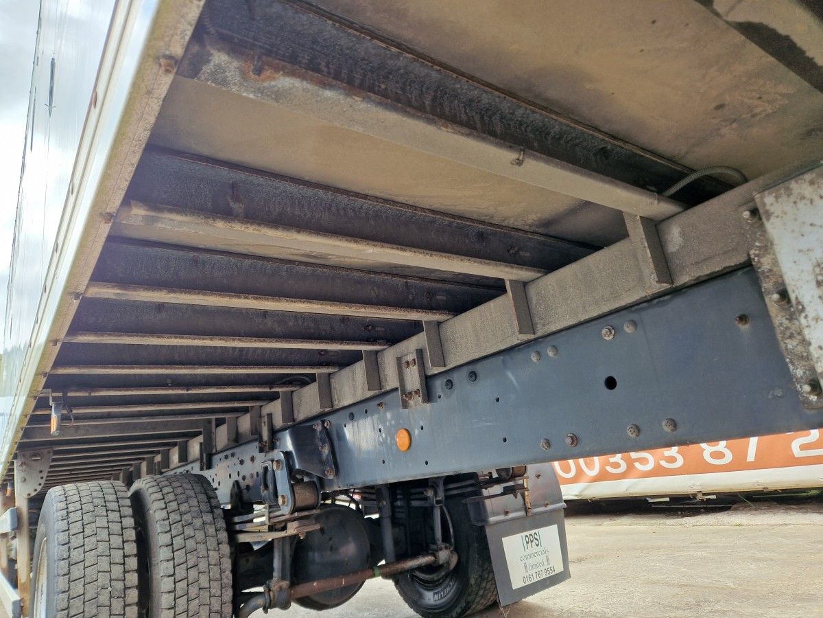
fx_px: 547
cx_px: 412
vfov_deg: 58.9
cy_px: 309
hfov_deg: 73.9
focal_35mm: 23
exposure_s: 1/180
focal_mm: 5.4
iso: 50
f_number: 1.8
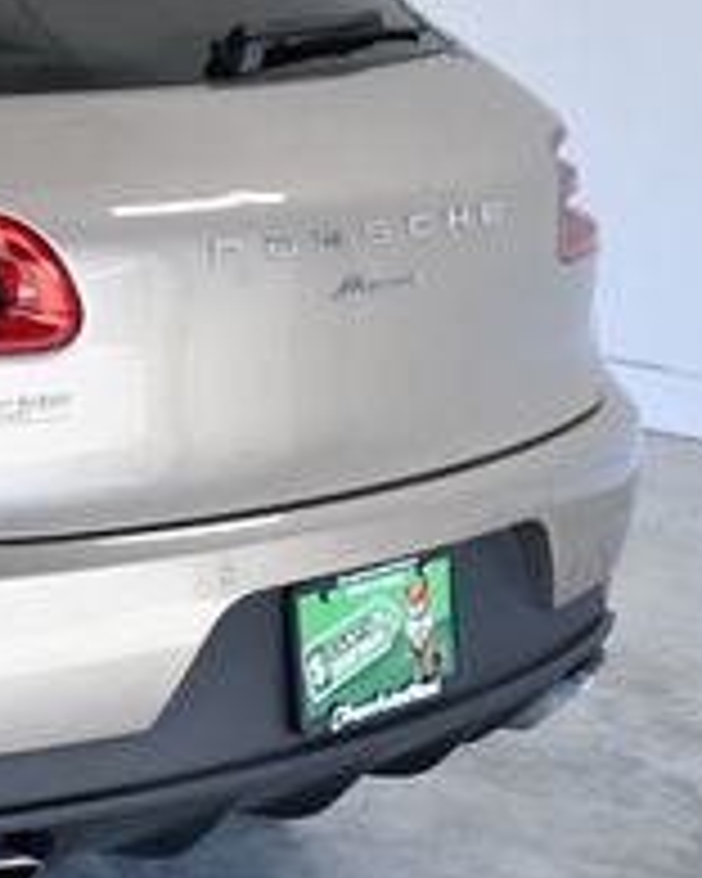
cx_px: -598
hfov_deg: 12.6
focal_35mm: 111
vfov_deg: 17.3
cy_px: 347
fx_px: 2883
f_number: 10
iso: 2500
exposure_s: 1/400
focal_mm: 24
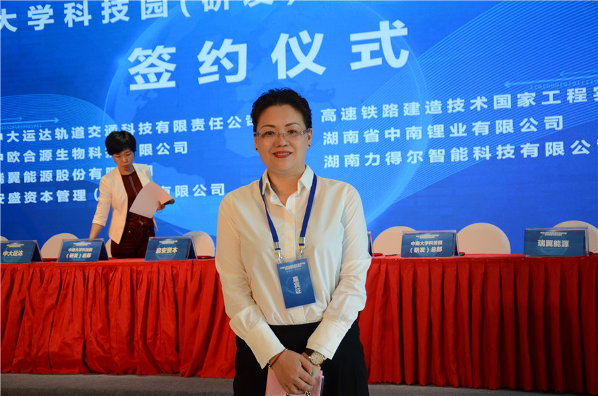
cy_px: 198
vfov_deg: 23.7
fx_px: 945
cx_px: 299
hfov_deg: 35.1
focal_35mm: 57
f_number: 4.5
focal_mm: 38
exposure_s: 1/80
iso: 500
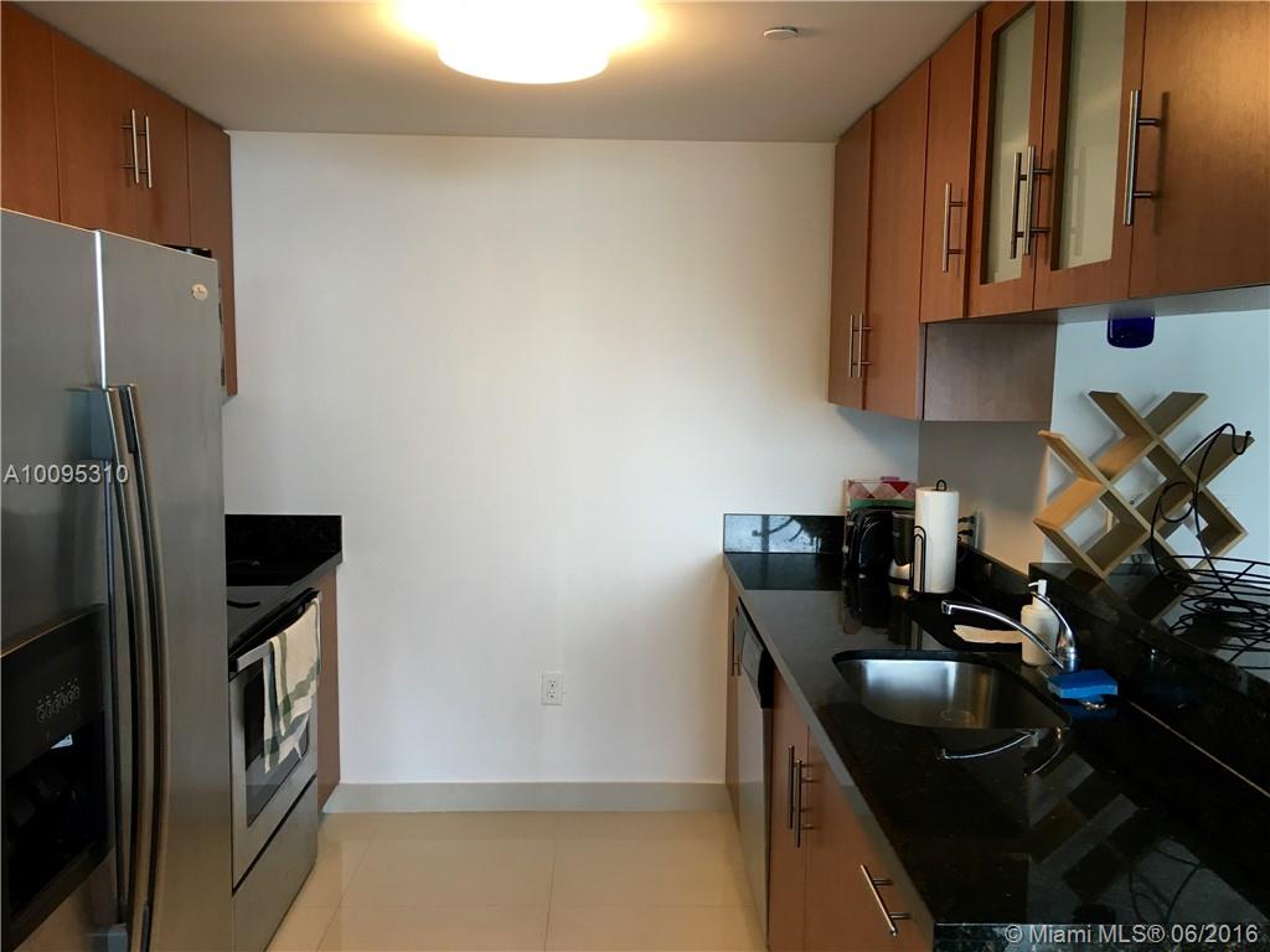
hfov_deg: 61.7
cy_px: 476
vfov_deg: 48.2
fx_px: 1064
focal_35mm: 29
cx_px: 635
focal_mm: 4.15
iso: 80
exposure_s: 1/30
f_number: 2.2
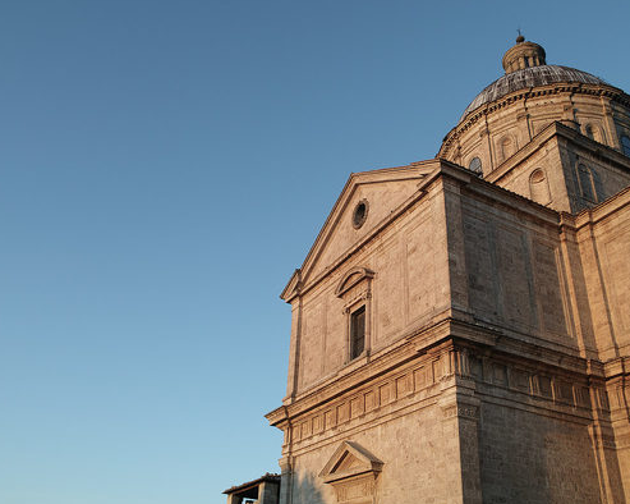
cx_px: 317
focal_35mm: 32
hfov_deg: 55.7
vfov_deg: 45.8
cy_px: 253
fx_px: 596
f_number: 8
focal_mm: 19
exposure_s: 1/50
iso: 100
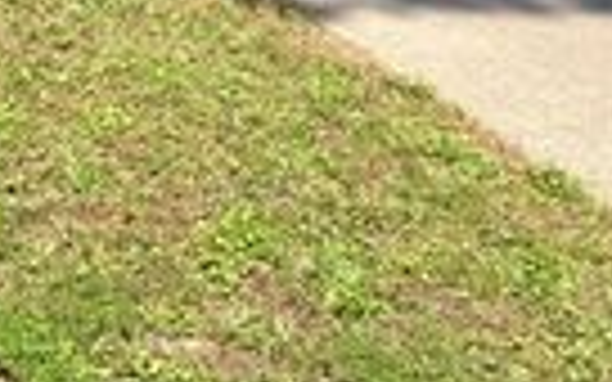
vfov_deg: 11.4
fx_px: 1685
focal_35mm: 101
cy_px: -425
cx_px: -238
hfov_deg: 18.7
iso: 50
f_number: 1.6
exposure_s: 1/1339
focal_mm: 5.1
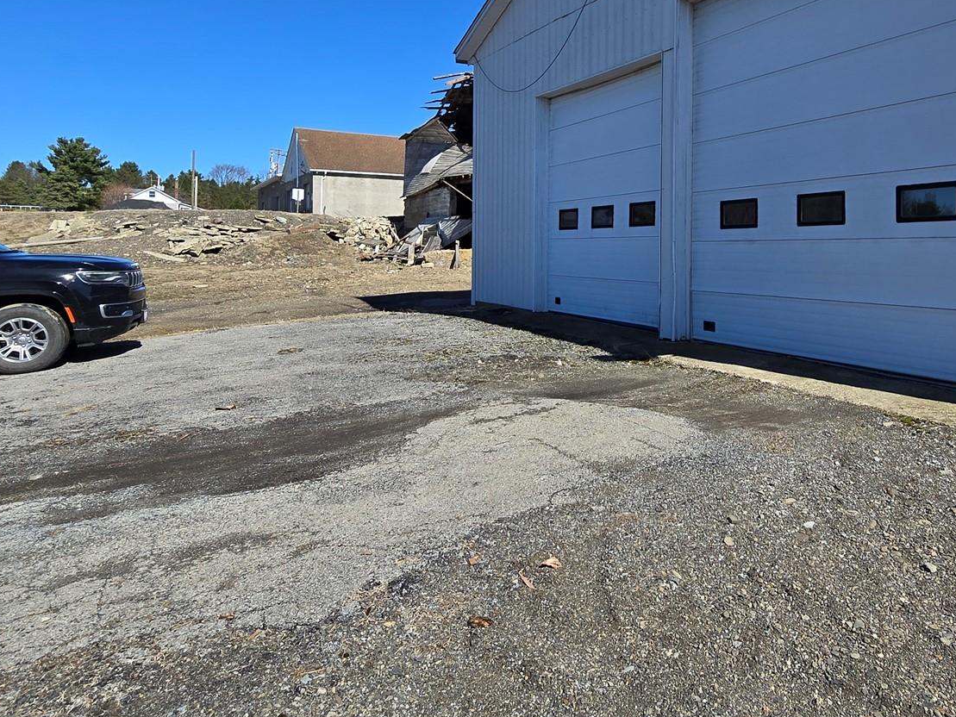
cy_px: 242
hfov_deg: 69.2
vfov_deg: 55.7
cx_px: 649
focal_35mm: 24
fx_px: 663
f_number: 2.2
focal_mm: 2.2
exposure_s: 1/2600
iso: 50
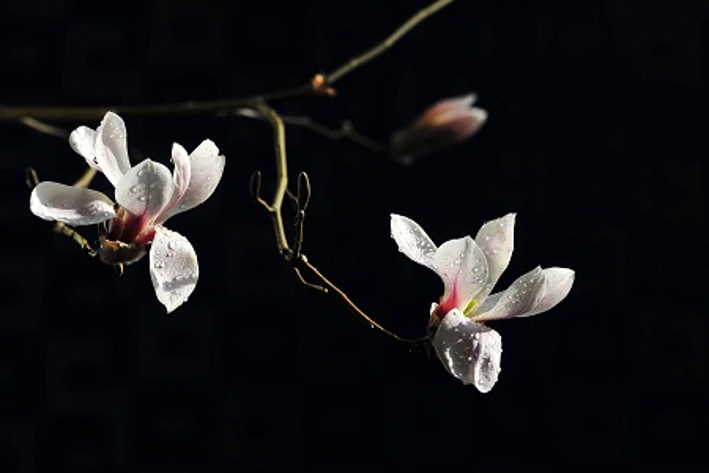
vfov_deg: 11.4
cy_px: 236
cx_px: 354
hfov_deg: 17.1
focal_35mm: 120
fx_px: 2363
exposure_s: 1/1000
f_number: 4.5
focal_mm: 80
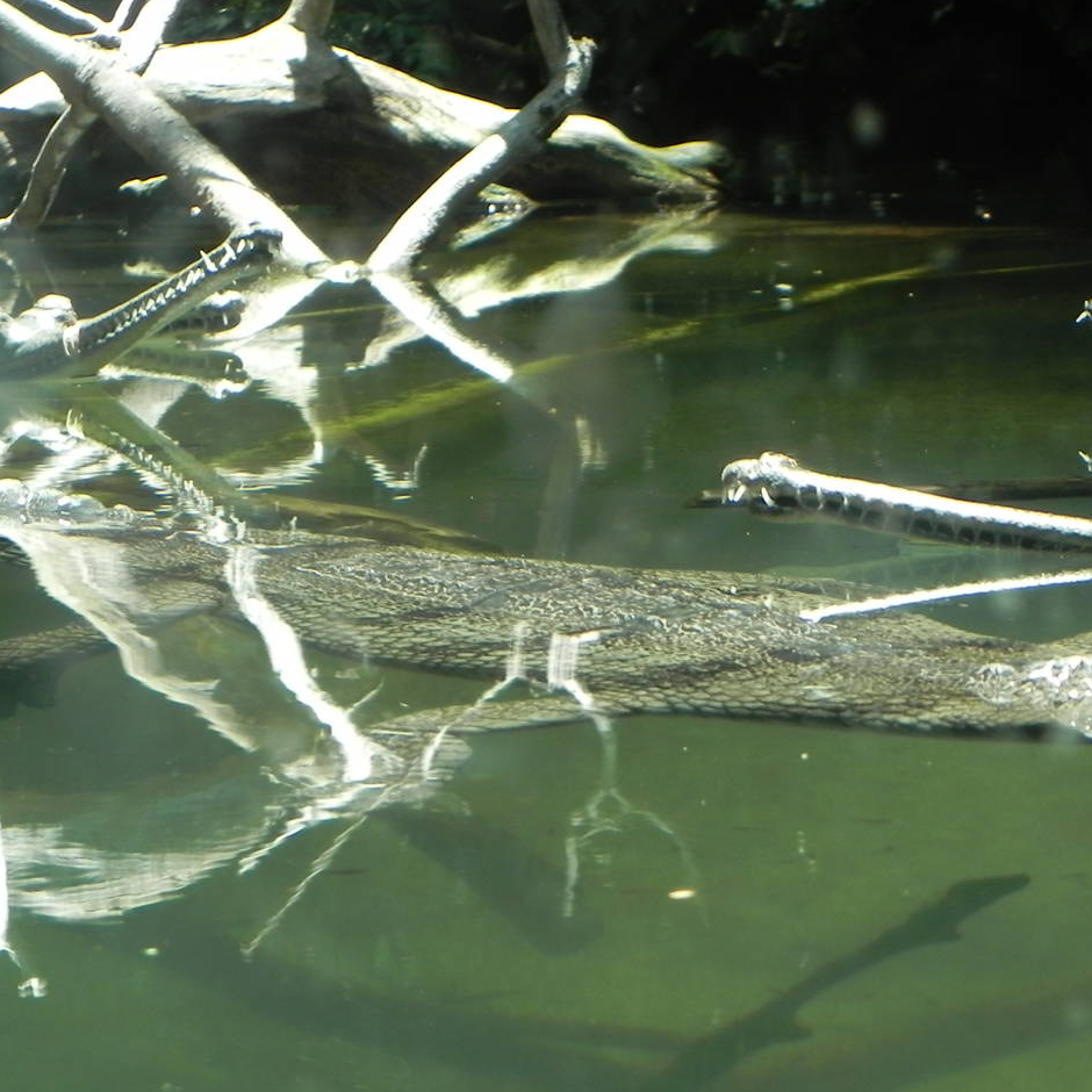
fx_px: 5639
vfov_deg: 11.1
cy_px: 654
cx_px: 761
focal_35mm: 158
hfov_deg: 11.0
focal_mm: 18.8
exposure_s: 1/117
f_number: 4
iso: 160
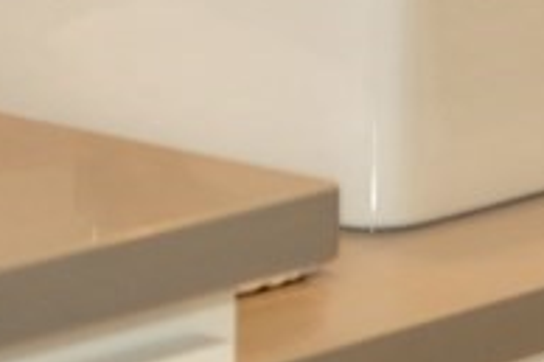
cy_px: -407
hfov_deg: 7.4
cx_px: 474
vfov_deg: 4.8
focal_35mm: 278
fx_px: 4192
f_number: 2.5
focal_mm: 35
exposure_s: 1/125
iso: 400
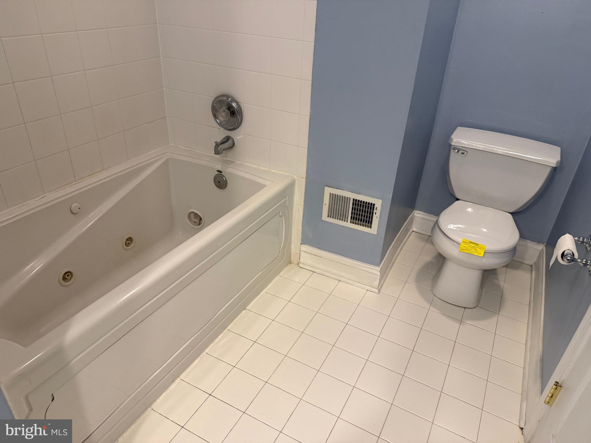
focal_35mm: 24
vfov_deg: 56.8
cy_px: 222
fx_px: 410
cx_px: 296
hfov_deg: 71.6
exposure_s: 1/60
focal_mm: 6.76
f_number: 1.78
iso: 250
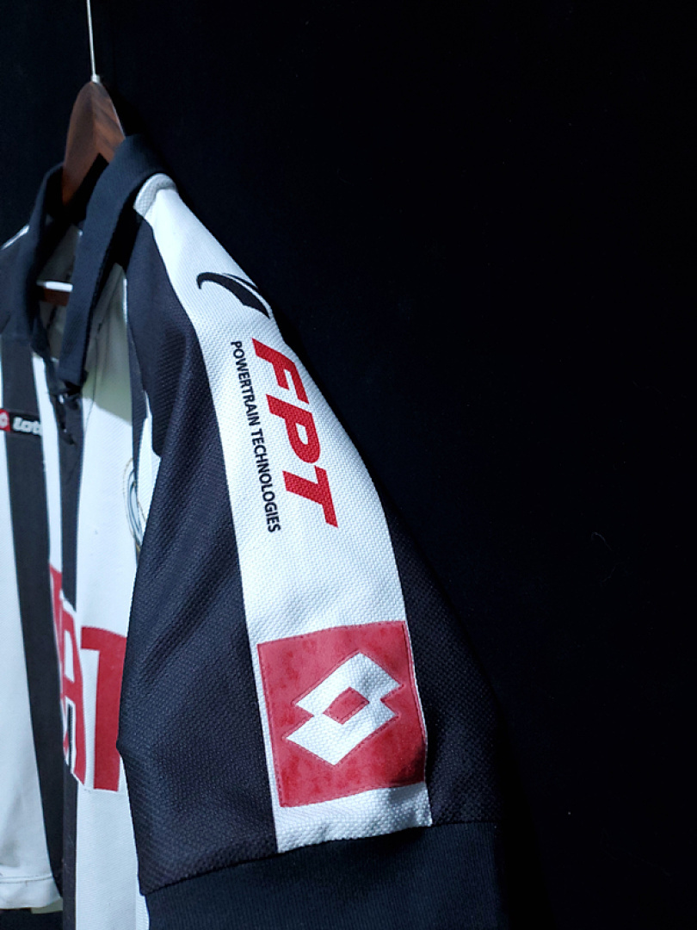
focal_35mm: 26
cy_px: 465
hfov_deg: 53.1
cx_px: 348
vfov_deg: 67.3
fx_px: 698
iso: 200
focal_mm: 4.3
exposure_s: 1/20
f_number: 1.5
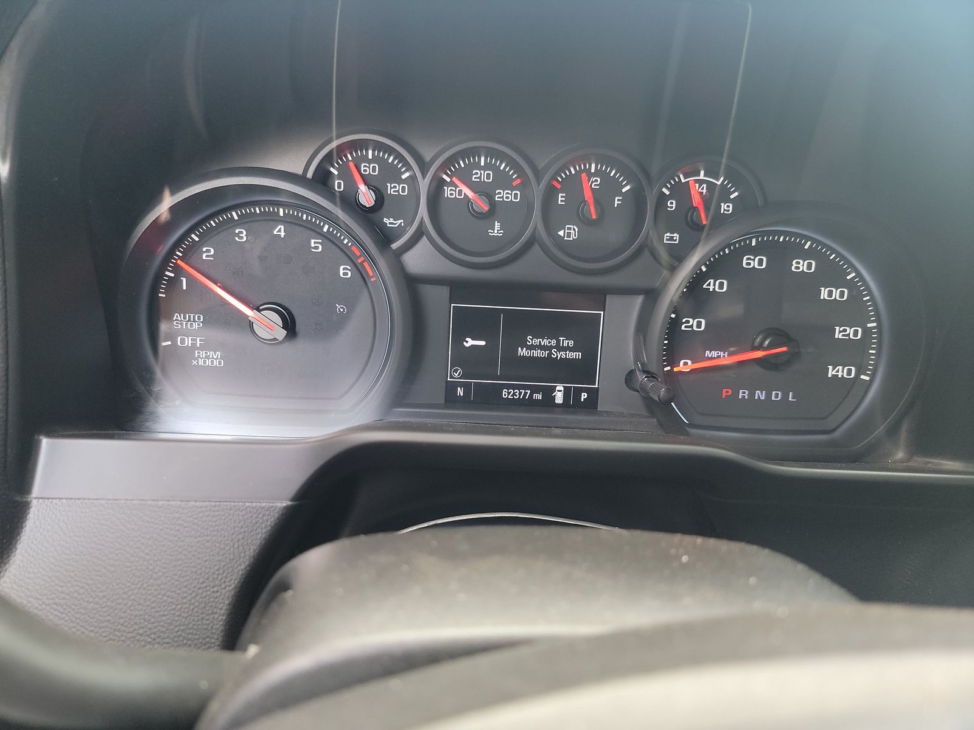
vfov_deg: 56.8
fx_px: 675
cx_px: 487
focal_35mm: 24
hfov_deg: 71.6
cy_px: 365
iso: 239
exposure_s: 1/59
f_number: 1.8
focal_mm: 6.7
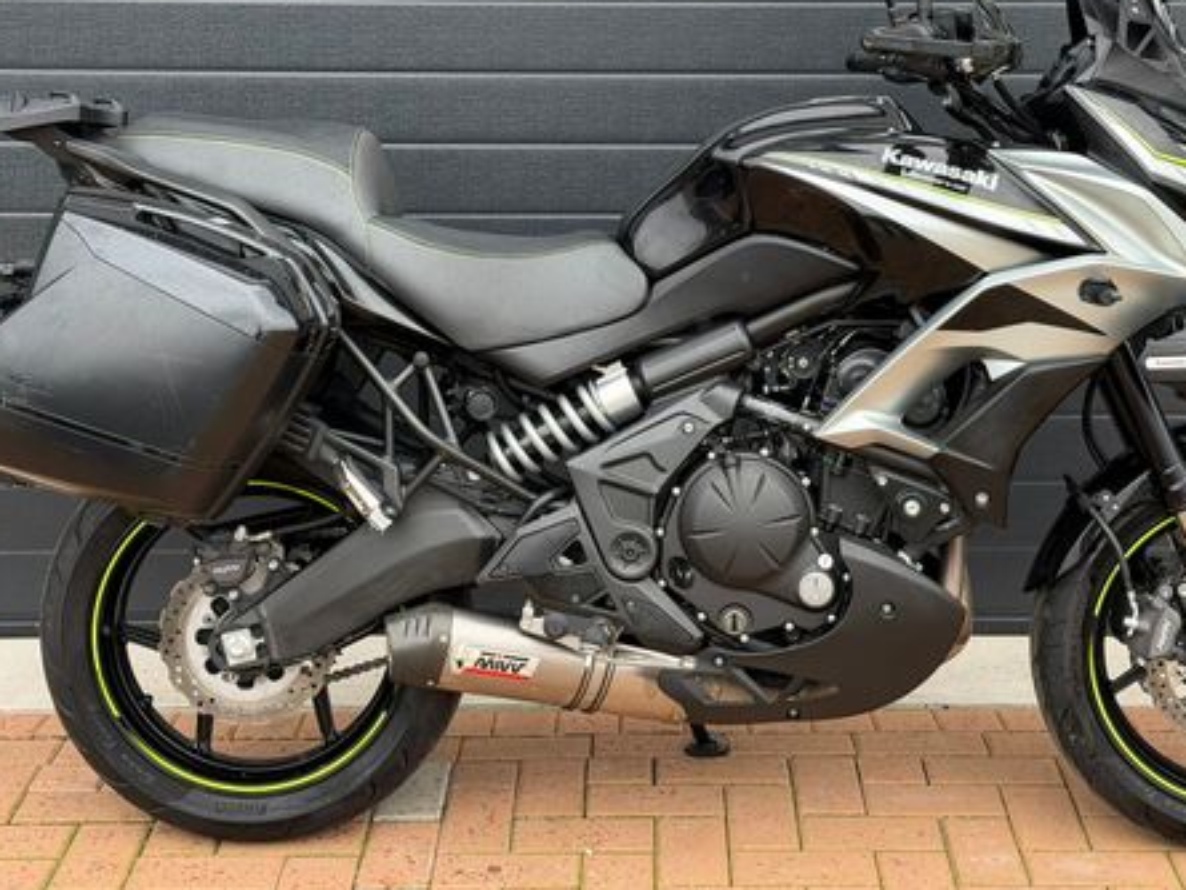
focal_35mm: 69
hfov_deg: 28.1
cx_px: 693
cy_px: 346
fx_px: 2365
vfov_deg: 21.3
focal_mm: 6.76
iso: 80
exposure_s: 1/273
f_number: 1.78
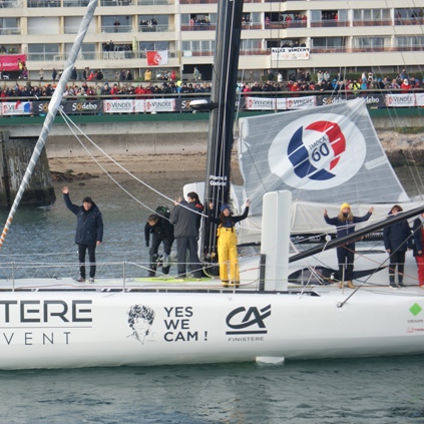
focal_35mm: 135
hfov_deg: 12.9
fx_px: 1871
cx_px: 113
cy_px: 214
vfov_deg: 12.9
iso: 100
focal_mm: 70
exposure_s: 1/125
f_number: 7.1
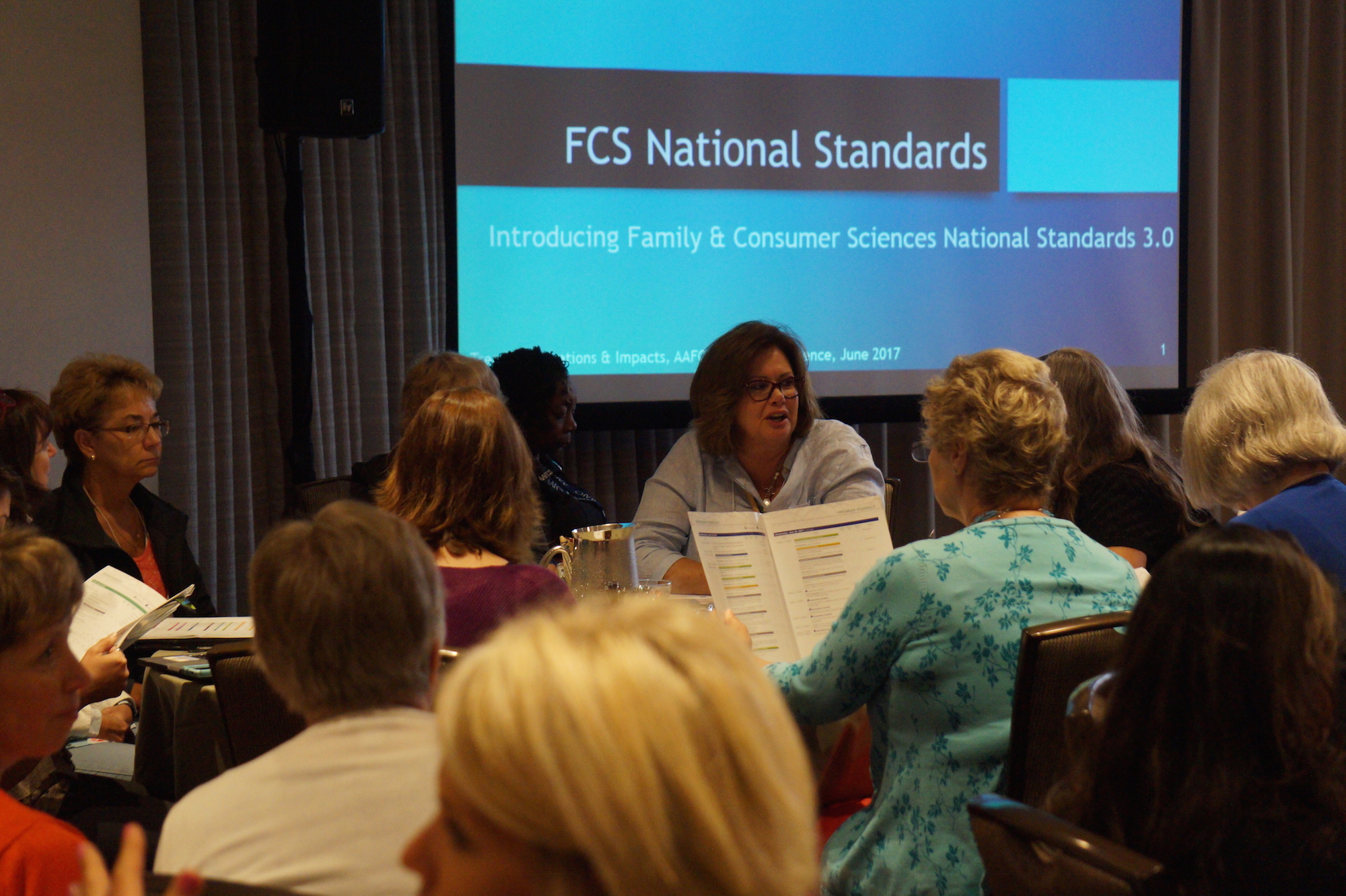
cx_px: 673
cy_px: 448
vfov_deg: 16.5
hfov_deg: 24.6
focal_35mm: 82
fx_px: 3083
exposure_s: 1/160
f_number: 4.5
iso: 2000
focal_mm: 55
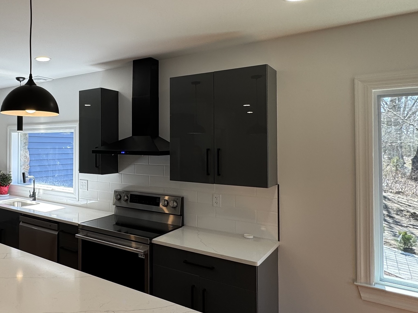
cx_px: 72
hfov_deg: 57.7
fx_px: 338
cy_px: 136
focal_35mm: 28
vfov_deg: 49.6
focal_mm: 2.22
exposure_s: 1/115
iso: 40
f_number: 2.2
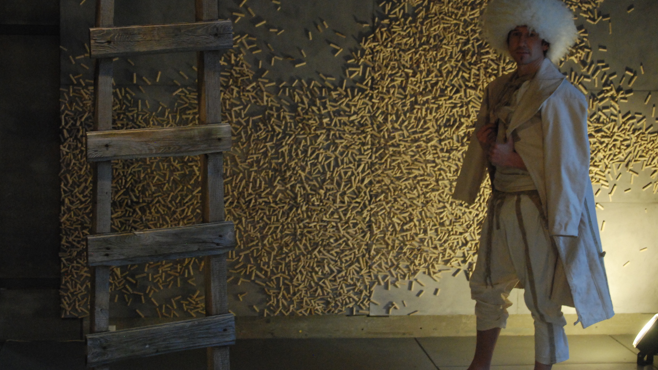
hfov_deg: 30.2
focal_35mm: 70
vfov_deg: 17.2
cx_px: 326
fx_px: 1221
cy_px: 158
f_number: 6.3
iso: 1600
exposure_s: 1/25
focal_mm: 44
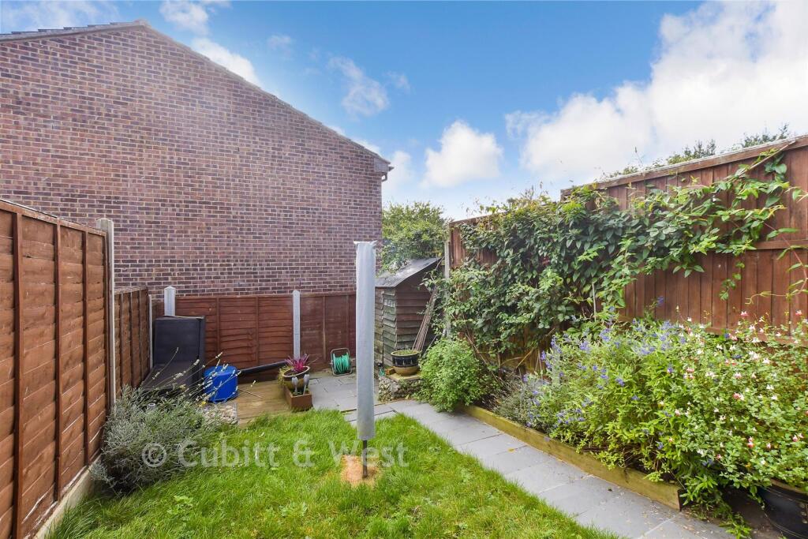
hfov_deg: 100.4
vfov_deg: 77.3
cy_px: 270
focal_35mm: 15
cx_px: 404
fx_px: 337
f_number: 8
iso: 160
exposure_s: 1/125
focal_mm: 10
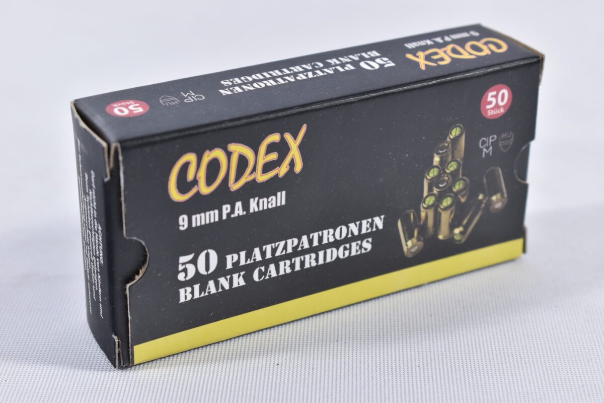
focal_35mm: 82
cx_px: 302
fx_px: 1384
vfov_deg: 16.6
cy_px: 202
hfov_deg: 24.6
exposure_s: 1/50
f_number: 5.6
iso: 640
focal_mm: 55
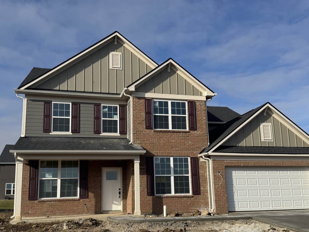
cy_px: 126
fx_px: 241
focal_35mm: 27
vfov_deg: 51.3
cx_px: 157
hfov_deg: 65.3
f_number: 1.78
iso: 80
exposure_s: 1/5814
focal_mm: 6.76
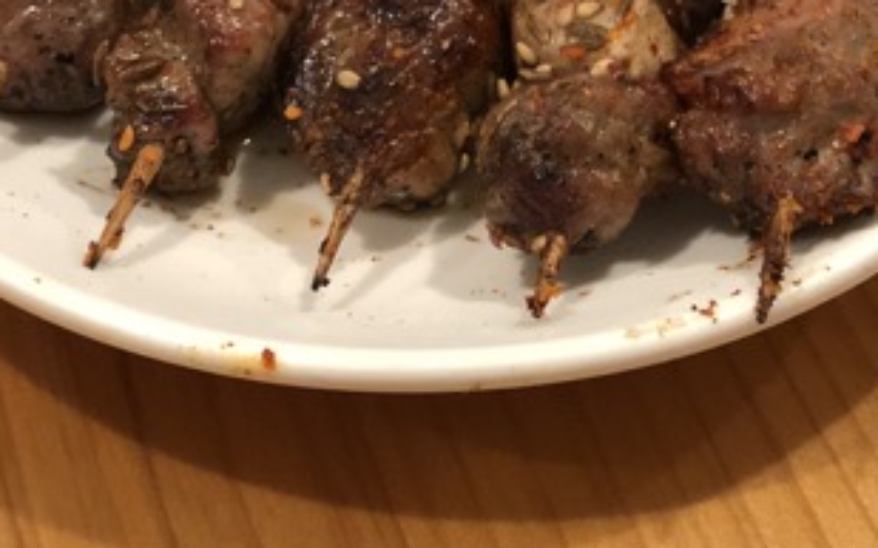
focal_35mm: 114
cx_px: 582
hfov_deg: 18.2
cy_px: -324
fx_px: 2727
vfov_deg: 11.0
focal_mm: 6
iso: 160
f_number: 2.4
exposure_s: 1/17
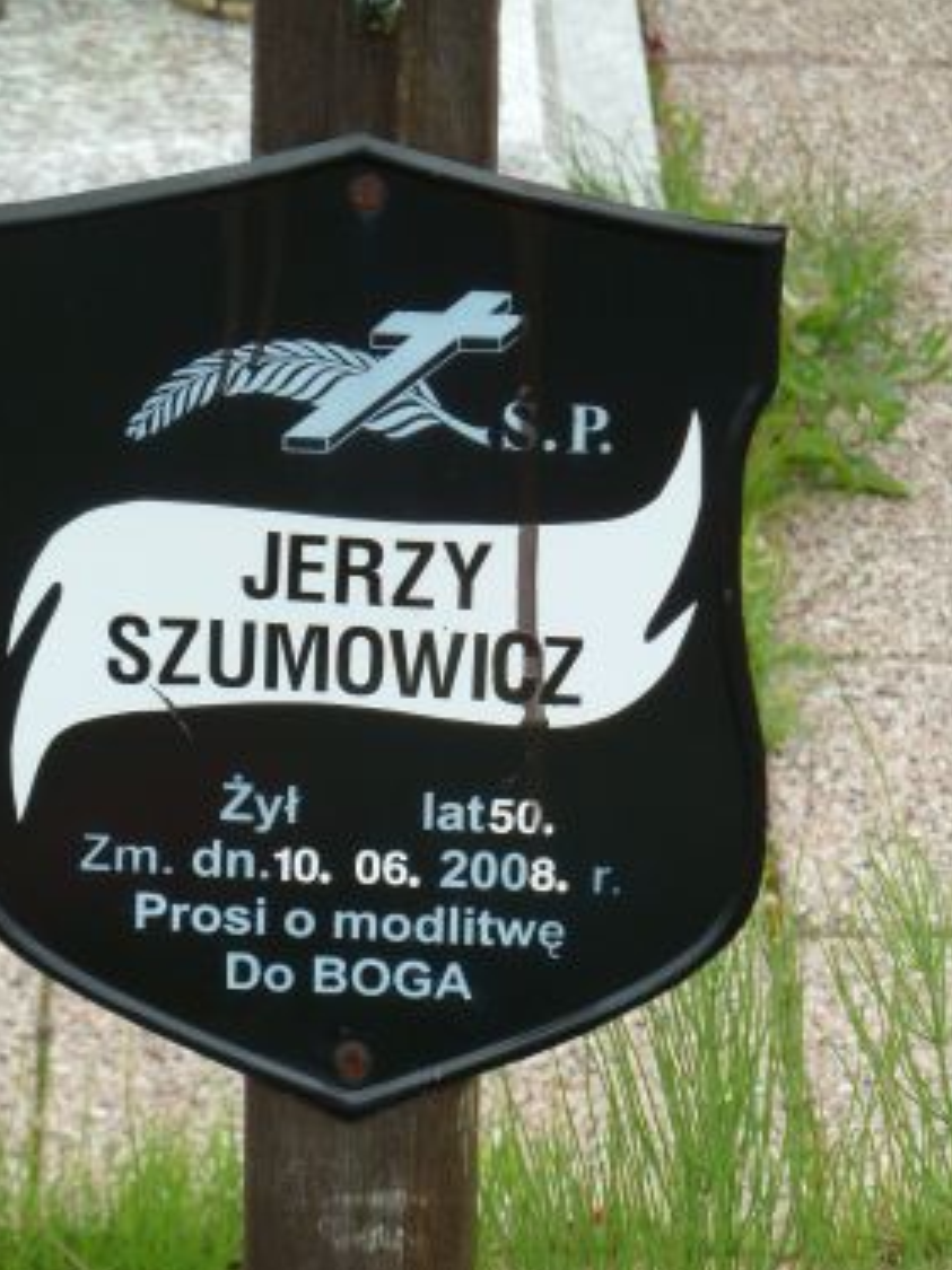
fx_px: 9209
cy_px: 698
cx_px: 376
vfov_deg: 7.9
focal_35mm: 251
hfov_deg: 5.9
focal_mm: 32.1
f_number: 4.5
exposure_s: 1/160
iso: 160
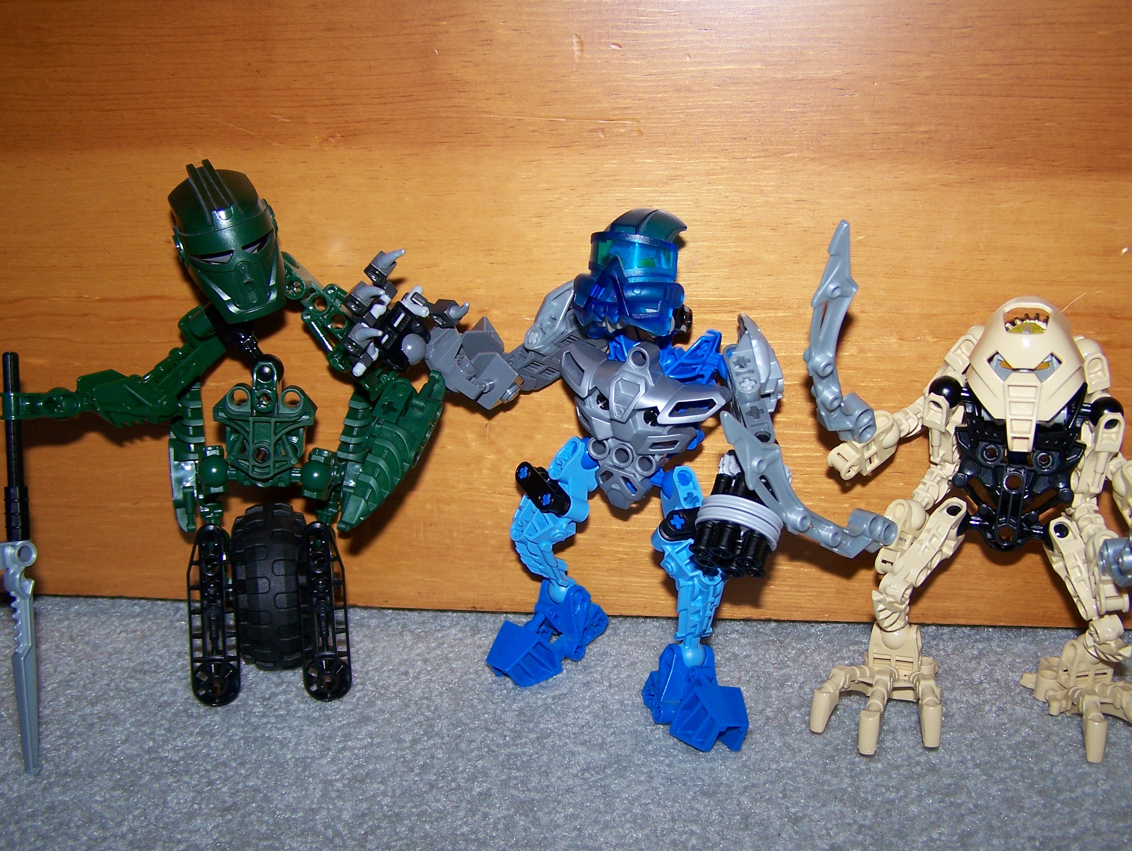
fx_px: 1374
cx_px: 614
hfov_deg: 44.7
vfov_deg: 34.4
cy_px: 456
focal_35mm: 42
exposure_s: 1/60
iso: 80
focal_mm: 6.3
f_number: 2.8
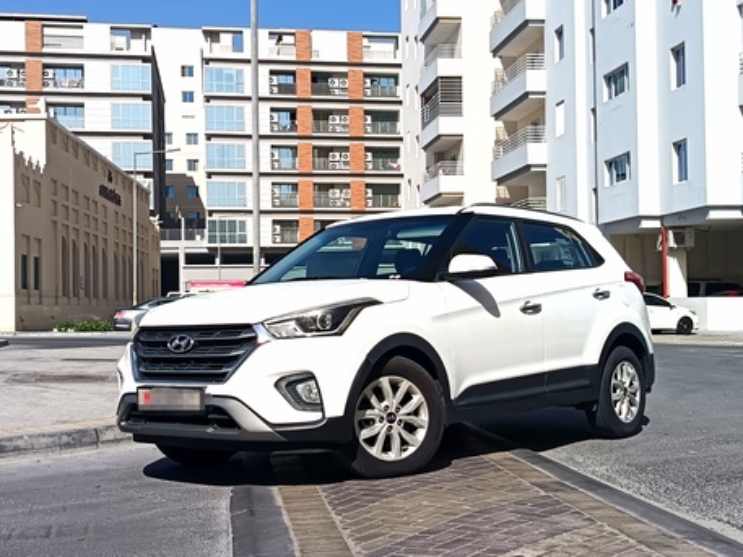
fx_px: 1031
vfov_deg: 30.3
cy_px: 278
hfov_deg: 39.6
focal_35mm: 48
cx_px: 372
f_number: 1.75
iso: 104
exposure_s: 1/972
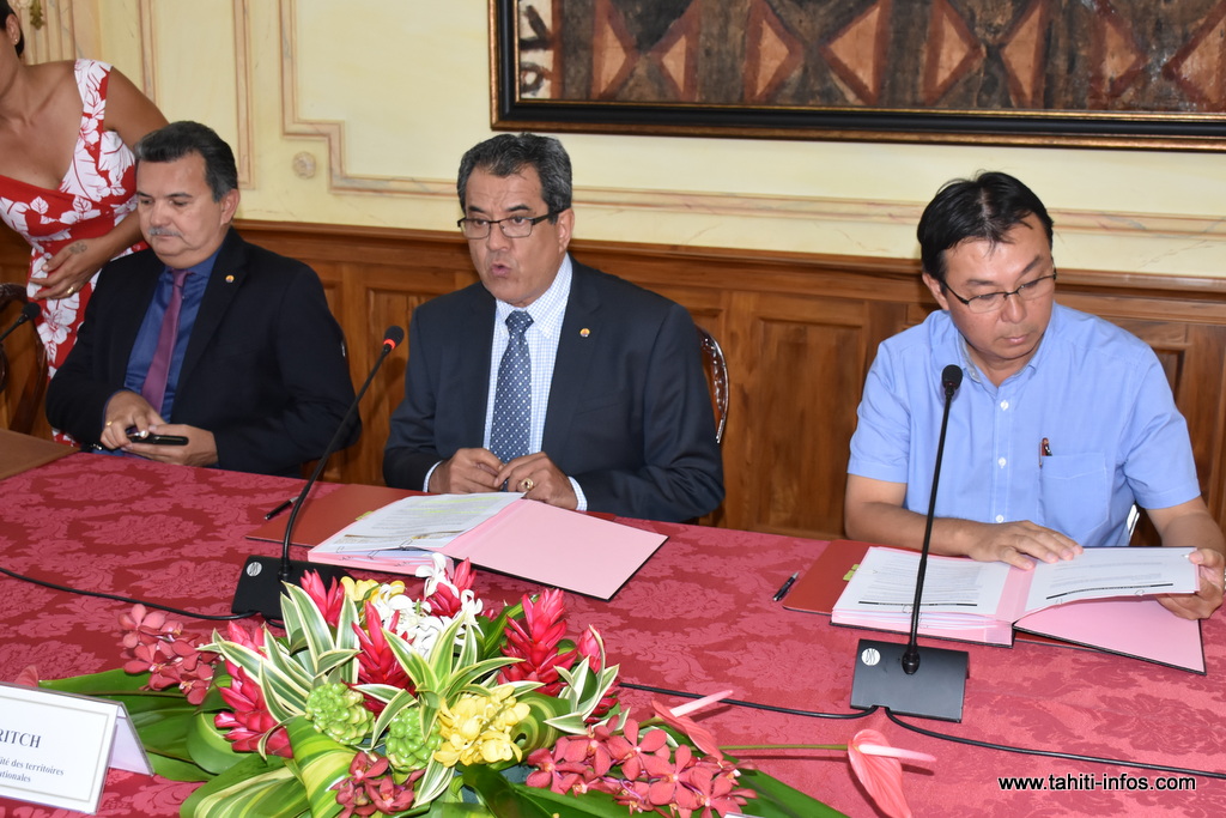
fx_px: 1328
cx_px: 613
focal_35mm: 39
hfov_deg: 49.5
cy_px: 409
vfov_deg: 34.2
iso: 1250
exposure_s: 1/60
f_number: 5.6
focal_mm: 26
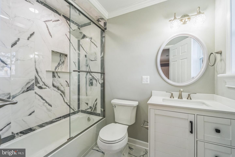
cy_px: 78
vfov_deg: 81.2
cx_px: 118
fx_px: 91
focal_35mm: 14
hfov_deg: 104.3
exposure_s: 1/60
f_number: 7.1
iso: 500
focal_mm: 14
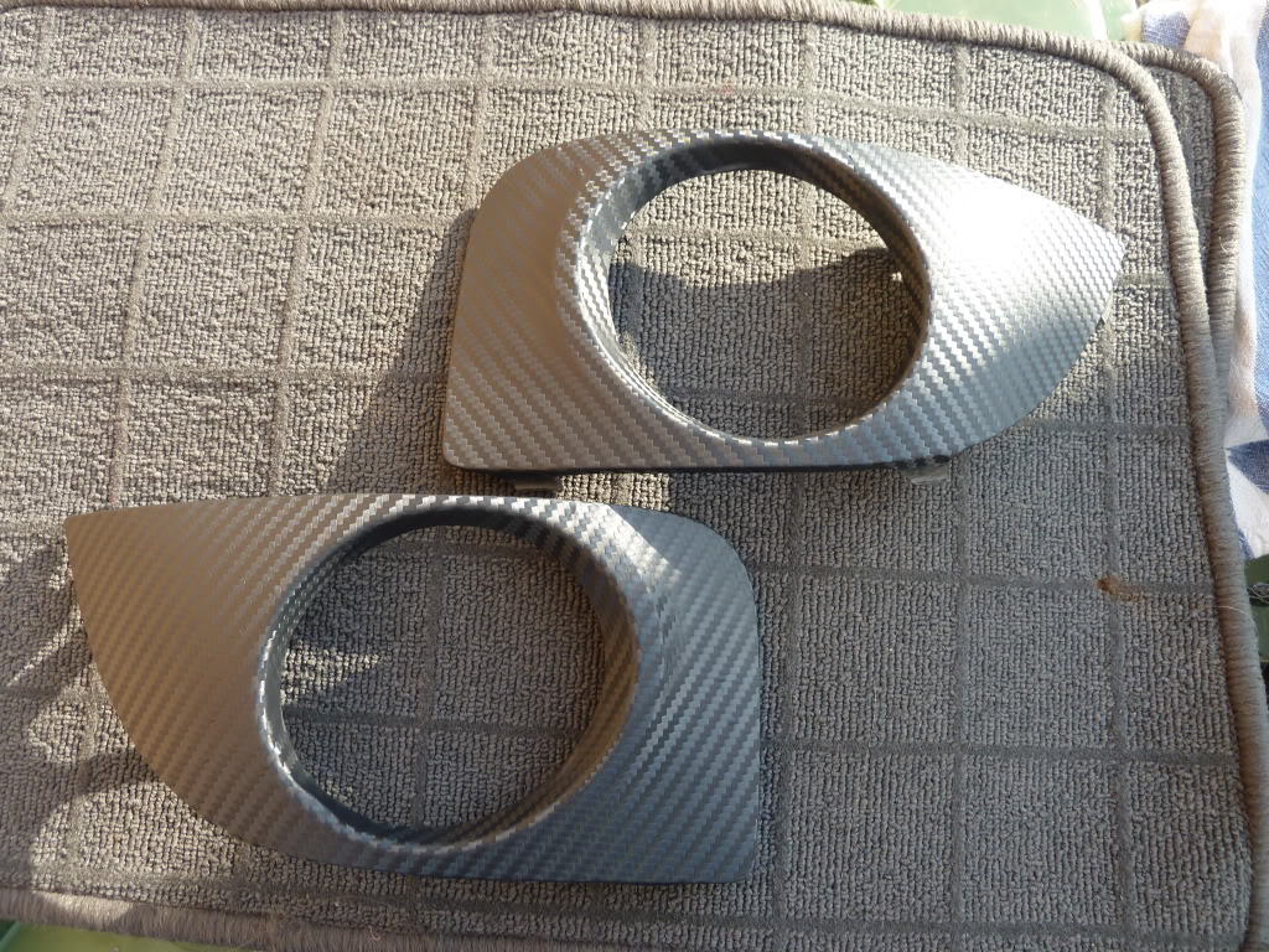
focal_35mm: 25
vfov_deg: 54.9
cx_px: 634
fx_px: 916
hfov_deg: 69.4
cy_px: 476
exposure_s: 1/100
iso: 80
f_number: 3.3
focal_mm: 4.1
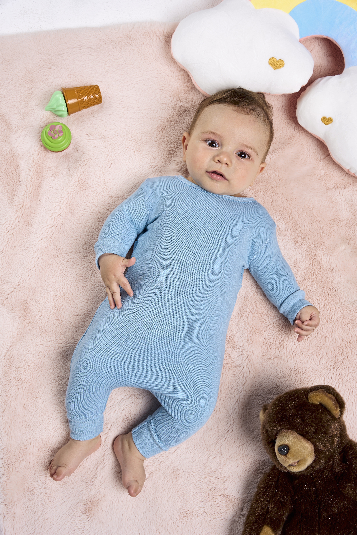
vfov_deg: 40.6
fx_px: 724
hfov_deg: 27.7
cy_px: 268
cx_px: 178
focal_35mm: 49
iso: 100
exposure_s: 1/200
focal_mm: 48.7
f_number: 7.1
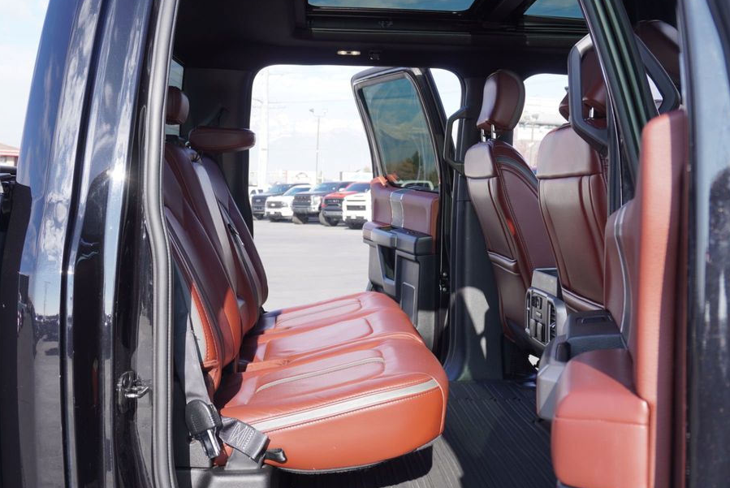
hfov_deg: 47.4
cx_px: 361
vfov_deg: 32.7
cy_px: 253
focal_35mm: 41
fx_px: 832
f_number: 6.3
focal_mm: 24
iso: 100
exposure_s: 1/125
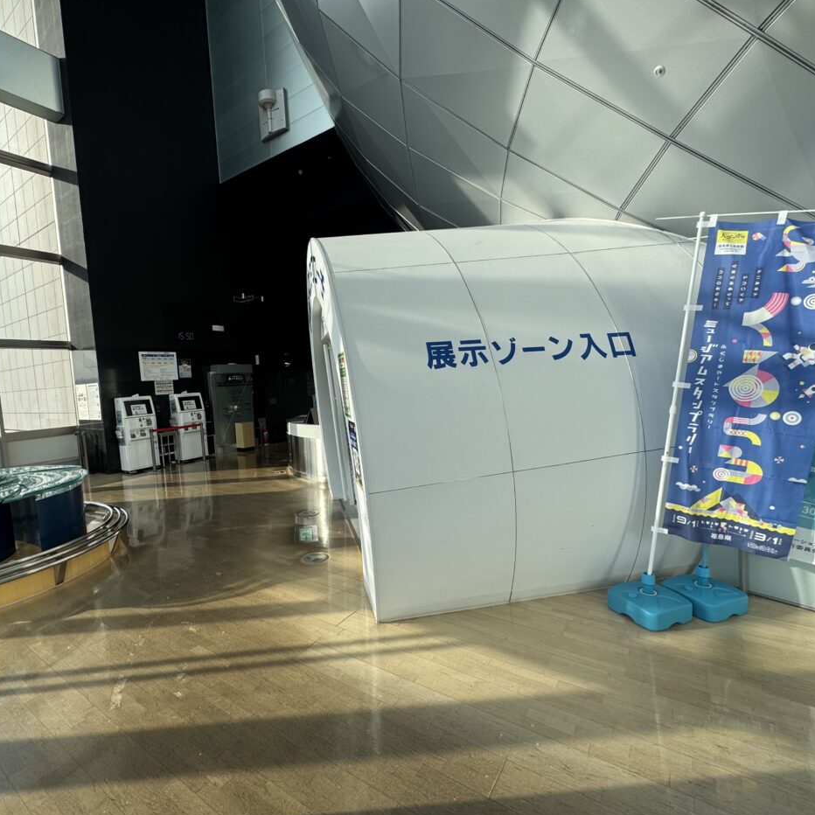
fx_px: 453
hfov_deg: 83.6
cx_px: 356
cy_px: 414
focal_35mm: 17
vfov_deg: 84.0
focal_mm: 2.22
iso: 40
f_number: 2.2
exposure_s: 1/858
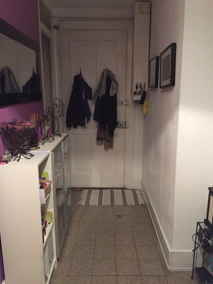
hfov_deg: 48.2
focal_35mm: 29
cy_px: 142
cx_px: 106
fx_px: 238
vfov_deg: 61.7
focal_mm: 4.15
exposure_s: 1/17
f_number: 2.2
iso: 400
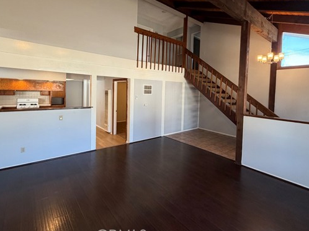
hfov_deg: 87.8
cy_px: 95
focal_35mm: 18
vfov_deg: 71.0
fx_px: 161
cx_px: 152
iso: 250
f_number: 2.2
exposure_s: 1/60
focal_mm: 2.22
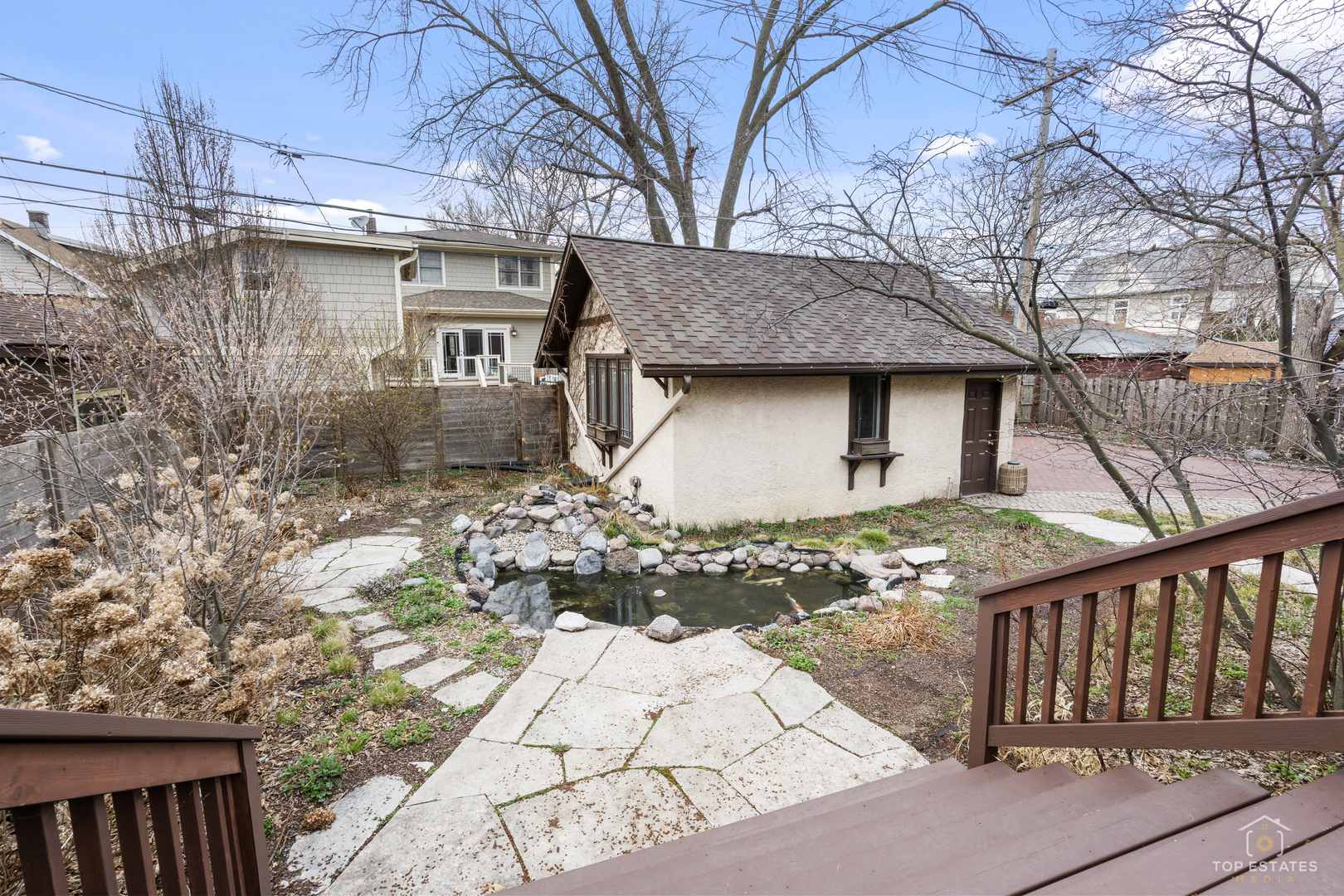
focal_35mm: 16
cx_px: 672
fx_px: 597
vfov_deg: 73.7
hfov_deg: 96.7
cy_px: 448
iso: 400
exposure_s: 1/25
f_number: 10
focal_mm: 16
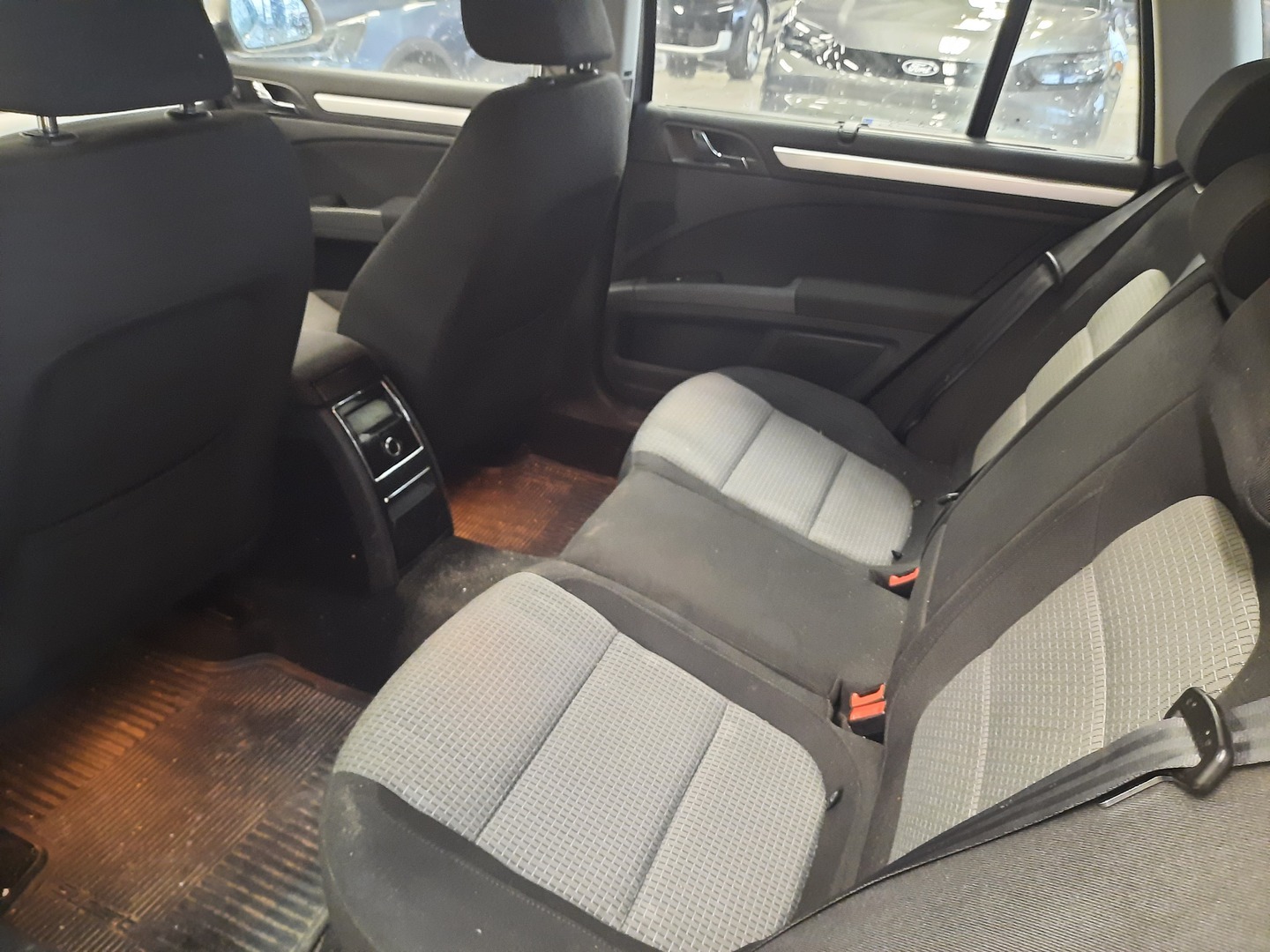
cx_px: 635
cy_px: 476
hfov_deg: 69.4
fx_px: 917
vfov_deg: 54.9
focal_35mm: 25
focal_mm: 4.6
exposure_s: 1/20
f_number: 2
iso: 800
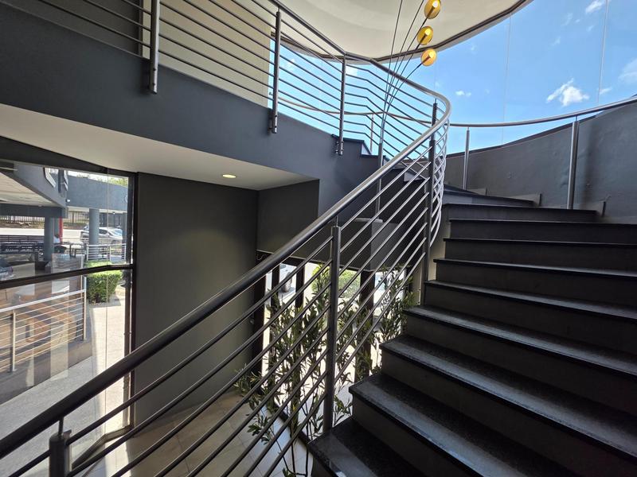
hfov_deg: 106.2
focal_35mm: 13
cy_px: 238
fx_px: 239
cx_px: 318
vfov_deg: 89.9
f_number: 1.9
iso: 40
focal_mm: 2.2
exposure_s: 1/443
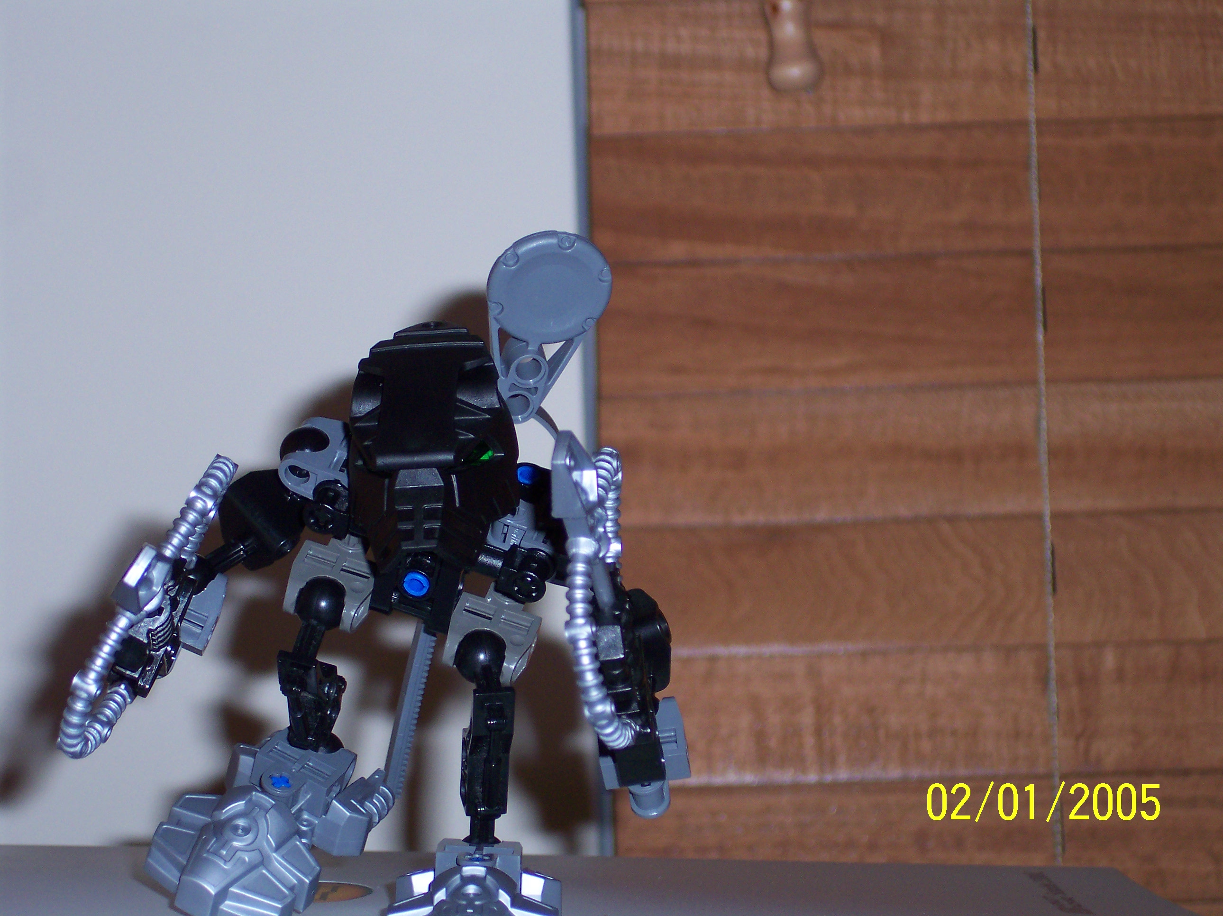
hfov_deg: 17.3
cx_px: 612
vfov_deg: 13.0
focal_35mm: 114
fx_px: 4025
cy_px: 458
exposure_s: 1/90
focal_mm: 24
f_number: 4.8
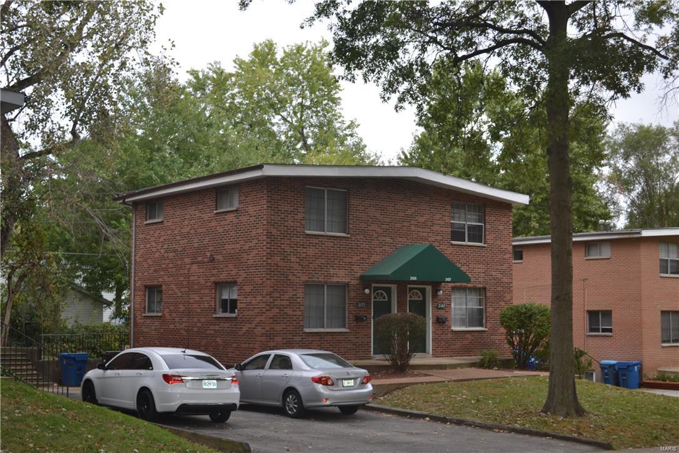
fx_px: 962
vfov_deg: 26.5
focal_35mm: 51
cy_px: 226
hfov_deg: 38.9
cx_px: 340
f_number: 5
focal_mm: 34
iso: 110
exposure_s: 1/125
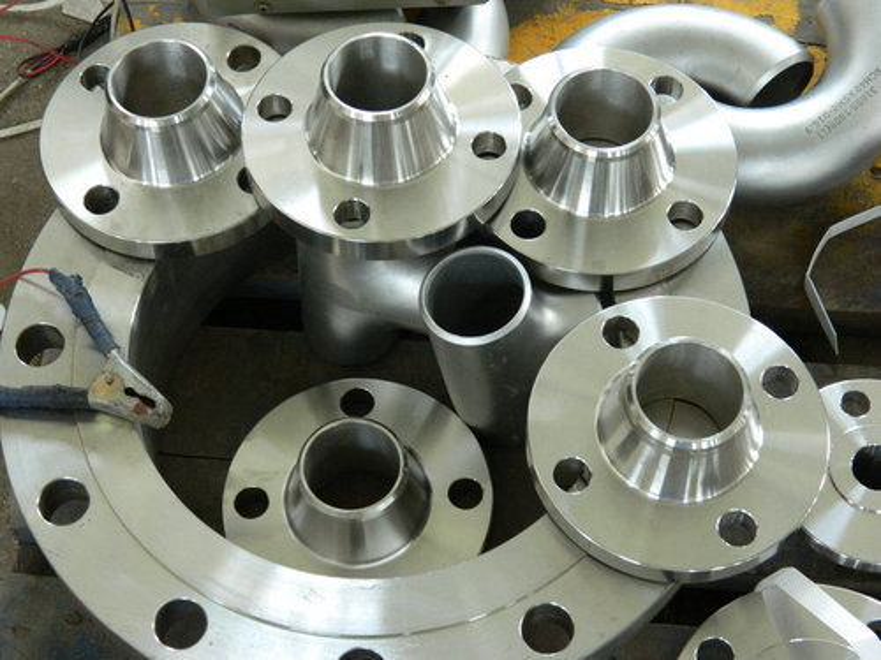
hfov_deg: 27.8
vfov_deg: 21.0
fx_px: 1782
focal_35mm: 70
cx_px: 440
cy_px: 330
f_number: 4
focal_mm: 12.6
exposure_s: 1/40
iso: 400
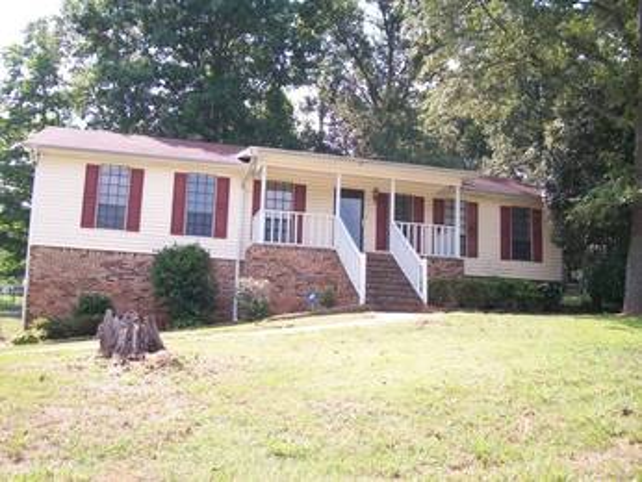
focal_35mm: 32
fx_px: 594
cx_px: 321
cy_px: 241
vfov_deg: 44.2
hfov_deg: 56.8
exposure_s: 1/320
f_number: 2.9
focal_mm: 5.7
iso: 80
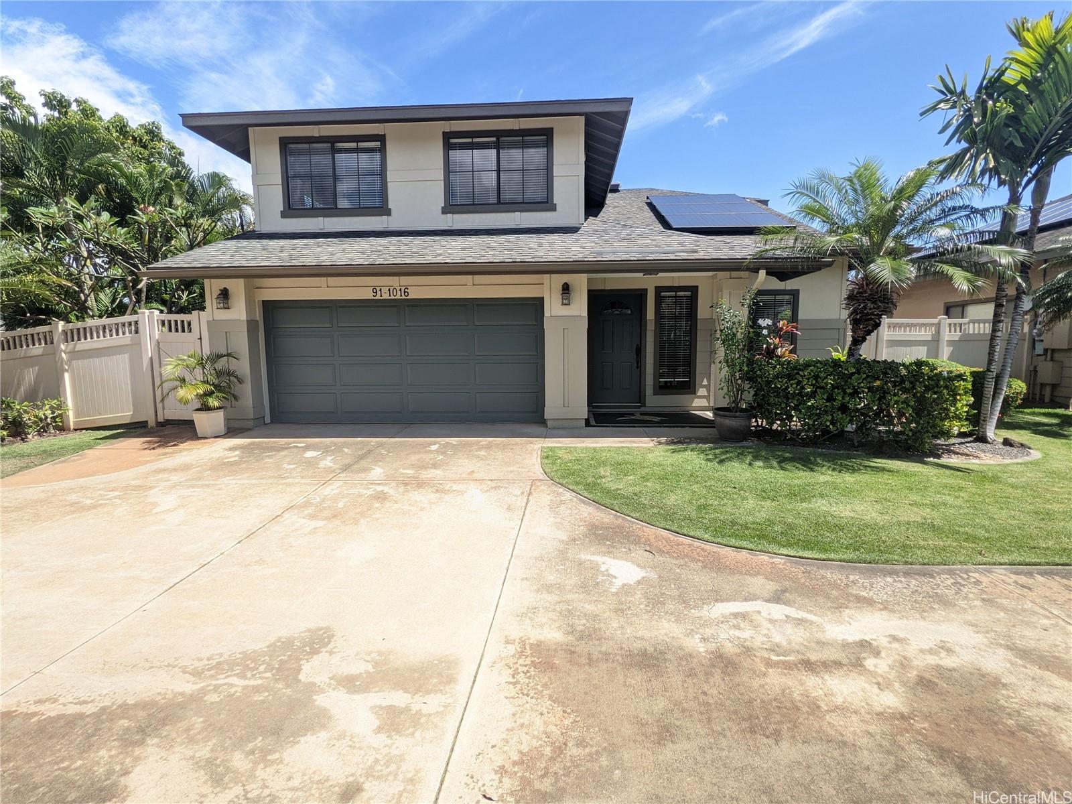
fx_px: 495
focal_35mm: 16
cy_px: 402
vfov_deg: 78.1
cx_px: 536
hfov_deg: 94.5
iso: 35
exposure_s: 1/525
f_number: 2.2
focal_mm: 2.22
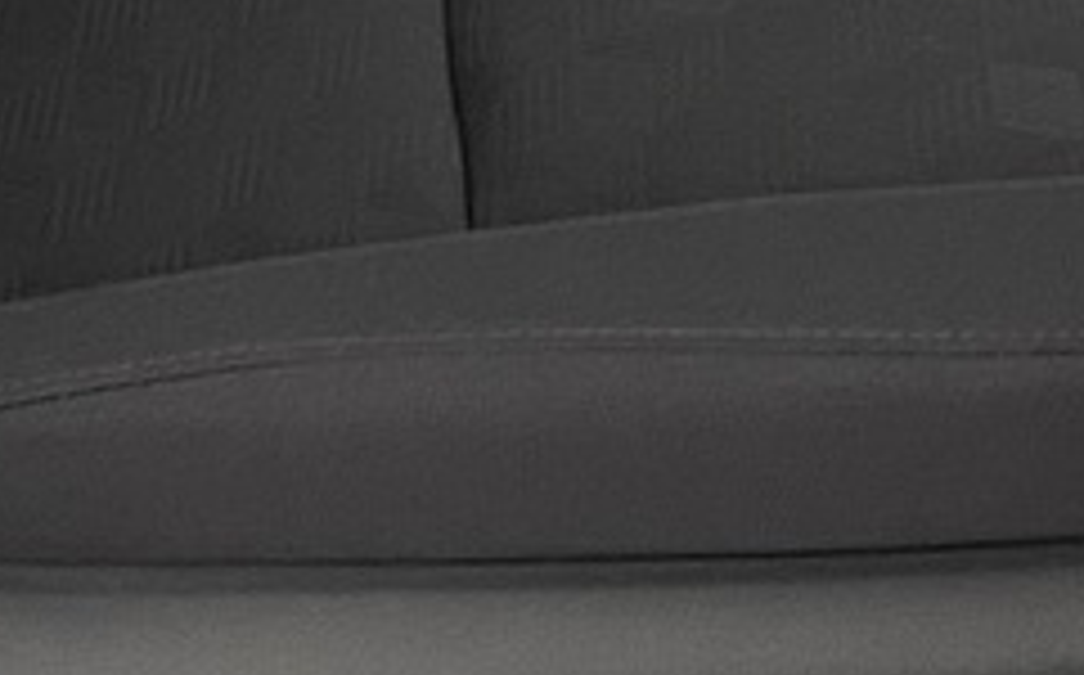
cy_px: -999
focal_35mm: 165
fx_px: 4869
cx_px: 724
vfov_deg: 7.4
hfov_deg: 12.7
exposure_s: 1/33
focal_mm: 4.25
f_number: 1.8
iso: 500
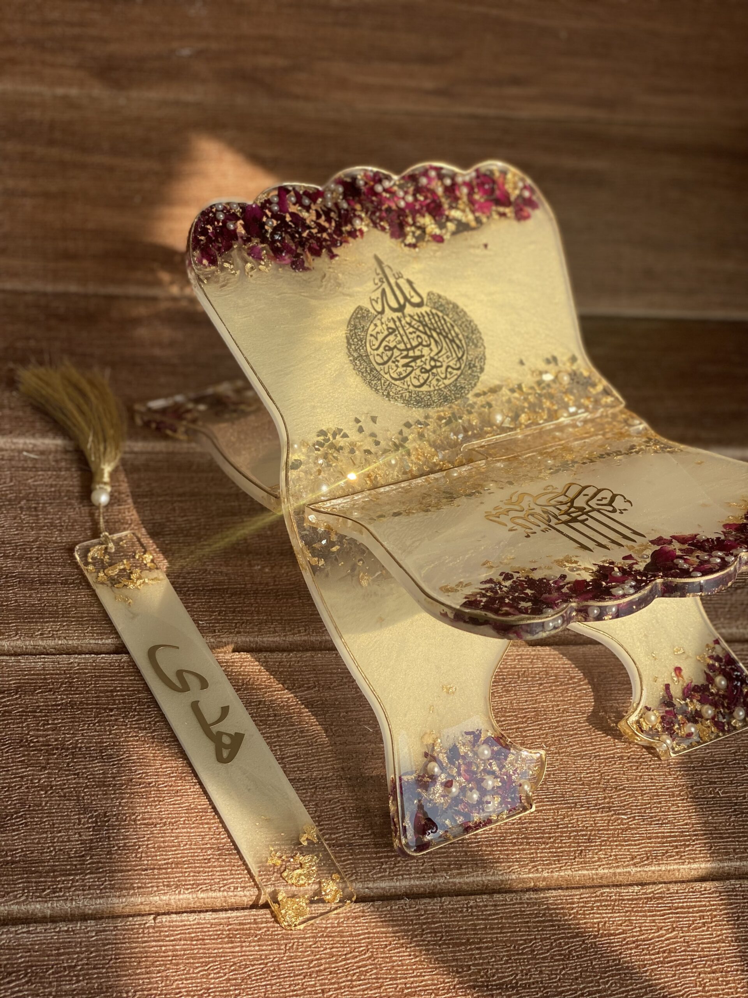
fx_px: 1498
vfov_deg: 36.8
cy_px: 499
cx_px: 374
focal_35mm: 52
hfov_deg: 28.0
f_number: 2
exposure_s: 1/489
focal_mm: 6
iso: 20
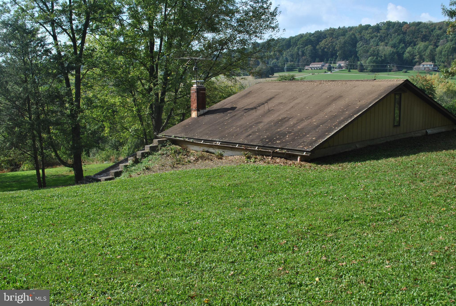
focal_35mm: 36
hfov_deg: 53.0
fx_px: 457
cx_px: 228
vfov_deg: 37.0
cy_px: 153
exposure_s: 1/200
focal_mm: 24
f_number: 7.1
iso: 100
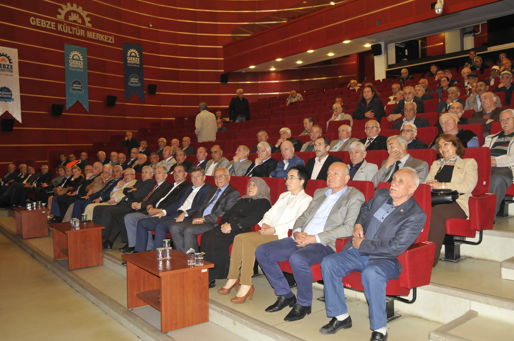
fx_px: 428
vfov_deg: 43.5
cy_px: 170
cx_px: 257
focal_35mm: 30
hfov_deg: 62.0
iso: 800
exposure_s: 1/60
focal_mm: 20
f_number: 5
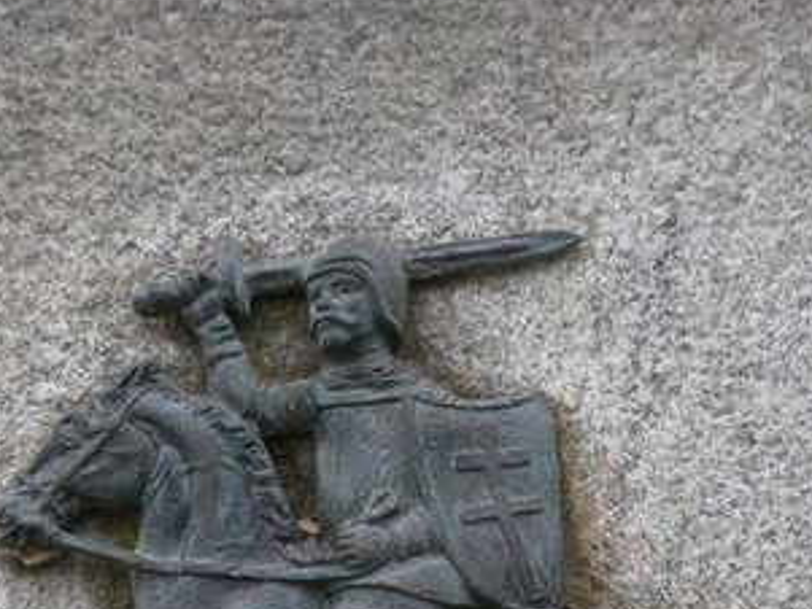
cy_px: 604
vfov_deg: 20.9
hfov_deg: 28.5
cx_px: 459
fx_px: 1596
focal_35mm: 68
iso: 100
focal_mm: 5.8
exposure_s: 1/500
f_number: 3.1
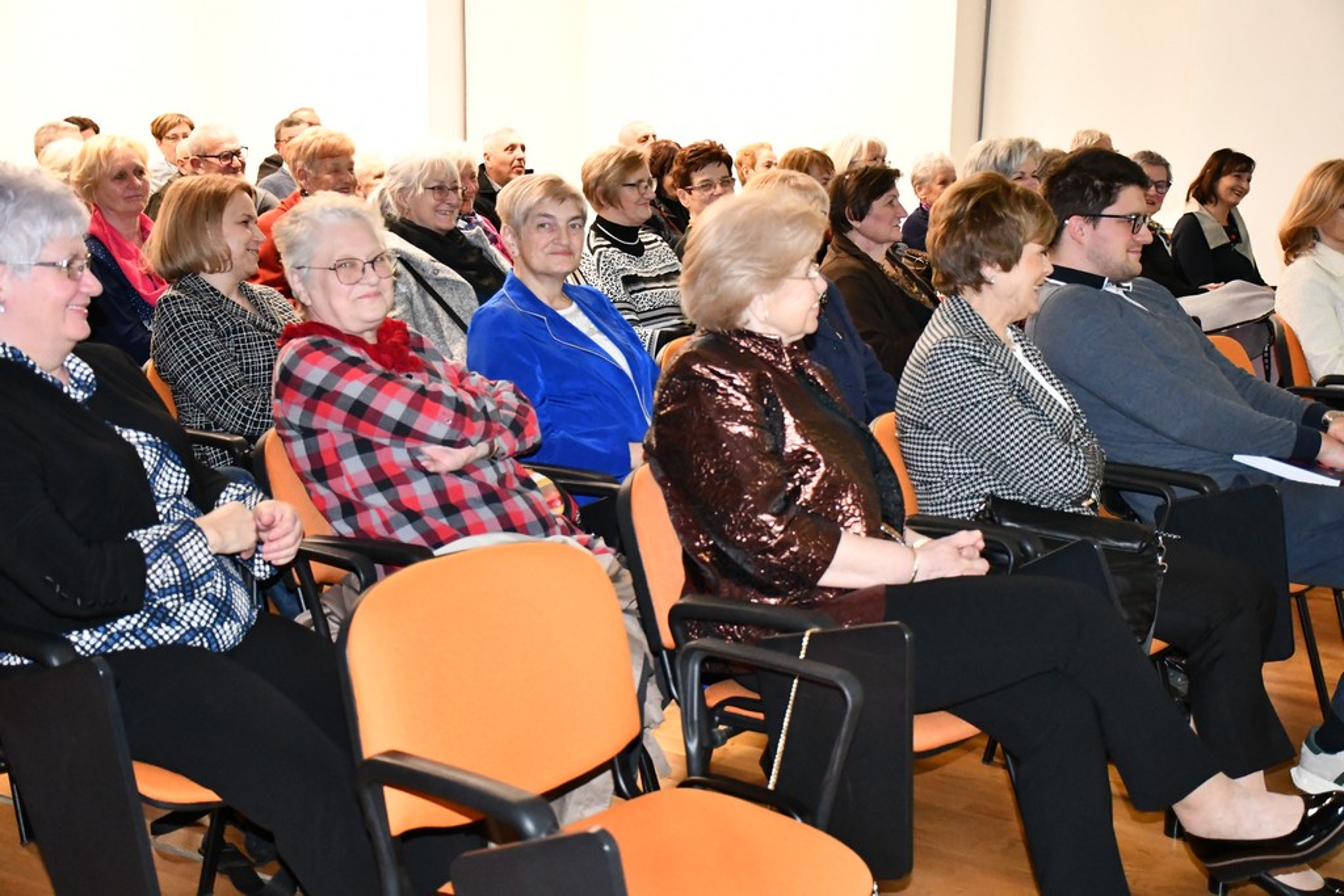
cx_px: 672
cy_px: 448
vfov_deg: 26.5
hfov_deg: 38.9
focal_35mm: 51
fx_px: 1904
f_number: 4.2
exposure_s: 1/60
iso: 6400
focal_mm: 34
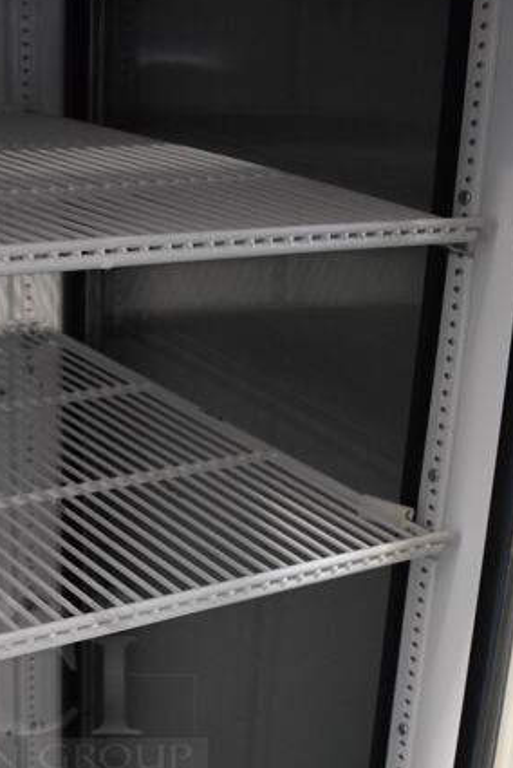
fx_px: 1238
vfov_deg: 32.8
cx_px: 7
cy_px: 682
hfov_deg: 22.6
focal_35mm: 58
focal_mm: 18
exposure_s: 1/125
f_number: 3.5
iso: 2500
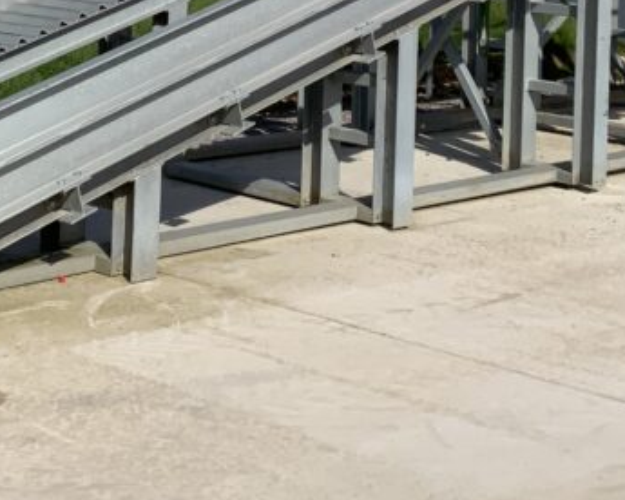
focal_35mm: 84
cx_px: 270
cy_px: -80
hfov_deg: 22.7
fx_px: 1554
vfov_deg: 17.5
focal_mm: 3
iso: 16
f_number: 1.8
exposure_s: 1/3125
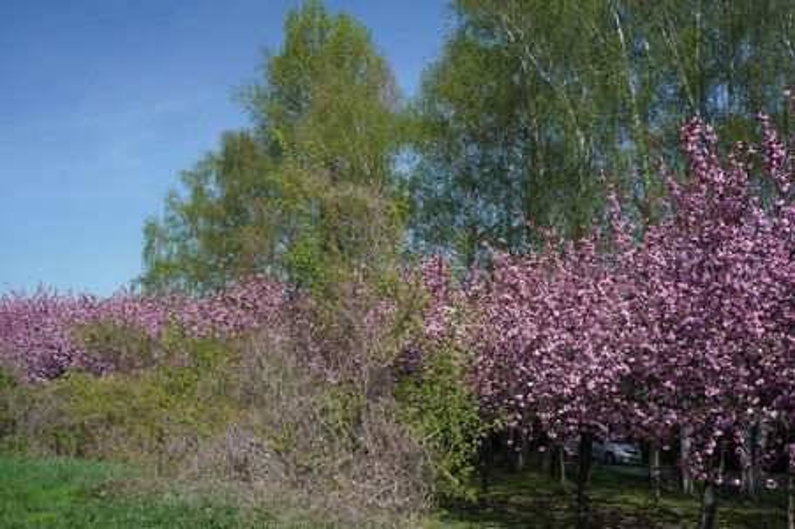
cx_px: 398
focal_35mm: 45
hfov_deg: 43.6
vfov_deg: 29.8
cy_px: 264
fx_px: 993
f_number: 8
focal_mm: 45
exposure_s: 1/320
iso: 320
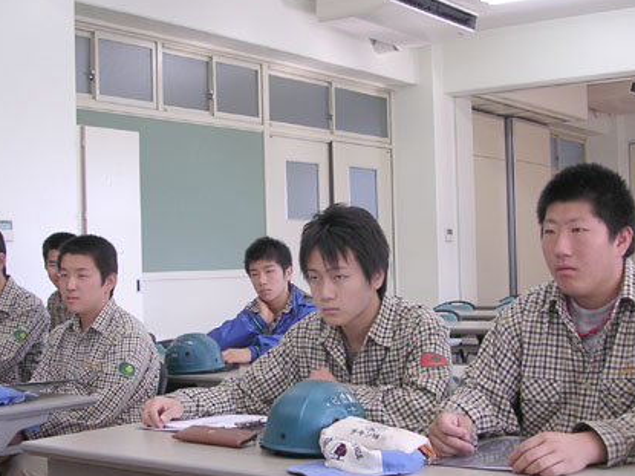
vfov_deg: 26.5
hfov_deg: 34.9
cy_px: 262
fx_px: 1009
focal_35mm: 55
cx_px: 278
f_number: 2.8
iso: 100
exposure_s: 1/50.4
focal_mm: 5.8
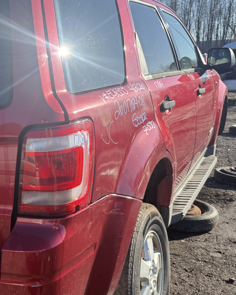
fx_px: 393
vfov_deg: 41.1
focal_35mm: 45
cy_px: 165
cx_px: 32
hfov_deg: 32.1
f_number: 1.78
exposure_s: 1/2232
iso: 80
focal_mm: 6.76
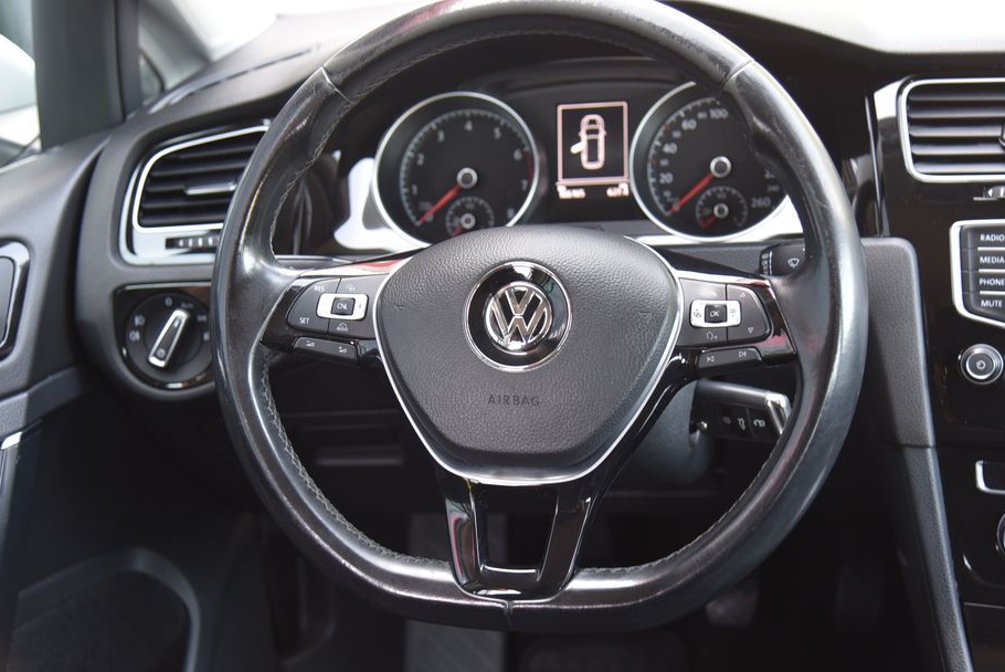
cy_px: 307
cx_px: 525
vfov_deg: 25.1
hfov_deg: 36.8
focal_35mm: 54
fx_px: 1508
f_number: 4
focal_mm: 48
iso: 500
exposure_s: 1/40
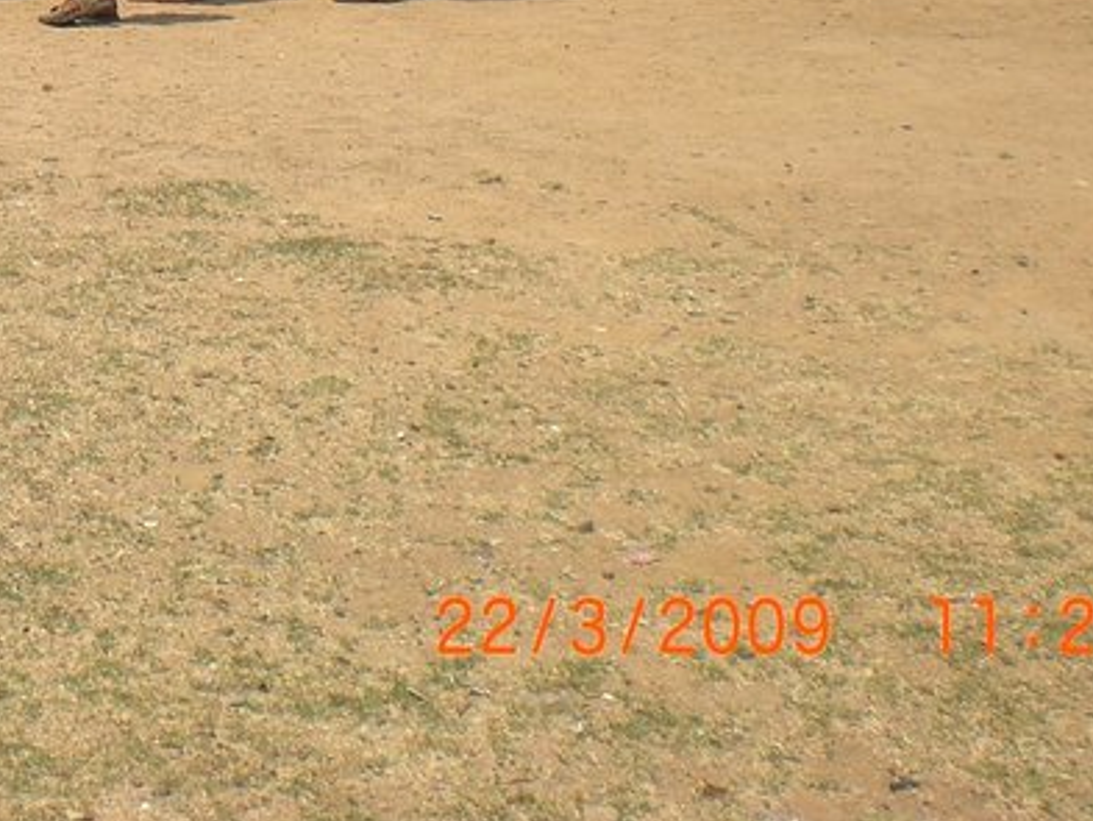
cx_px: -108
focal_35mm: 99
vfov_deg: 14.4
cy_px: -223
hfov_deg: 19.0
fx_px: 3127
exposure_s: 1/500
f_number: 4.4
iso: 50
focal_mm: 6.3
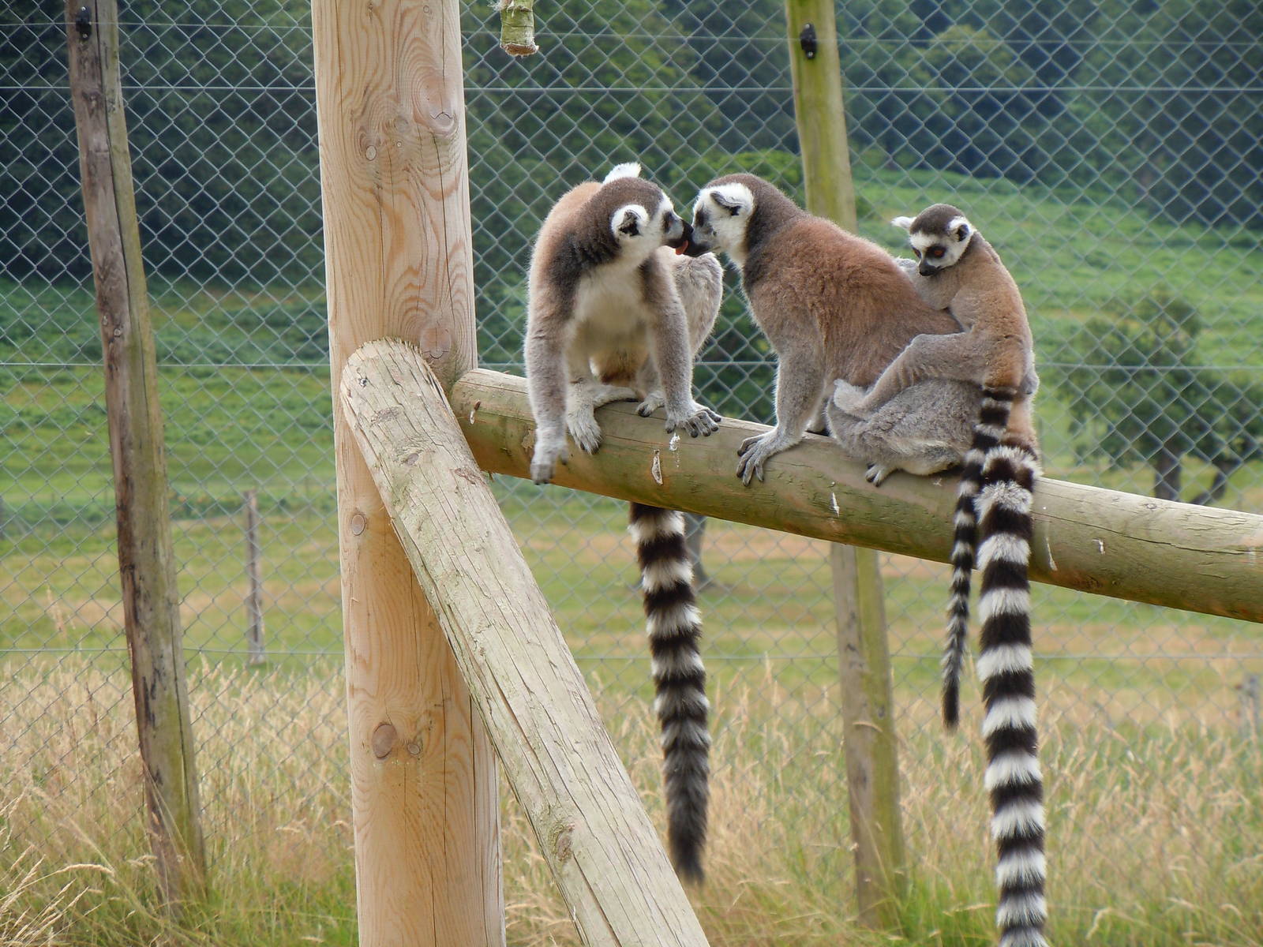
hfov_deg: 11.4
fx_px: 6349
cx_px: 632
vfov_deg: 8.5
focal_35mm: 174
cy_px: 474
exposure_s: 1/200
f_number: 4.6
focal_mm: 31.4
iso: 100
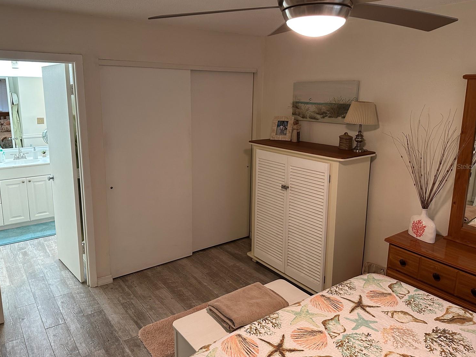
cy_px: 166
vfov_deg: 53.0
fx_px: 358
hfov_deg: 67.3
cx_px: 230
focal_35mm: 26
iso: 250
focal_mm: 6.86
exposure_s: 1/60
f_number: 1.78
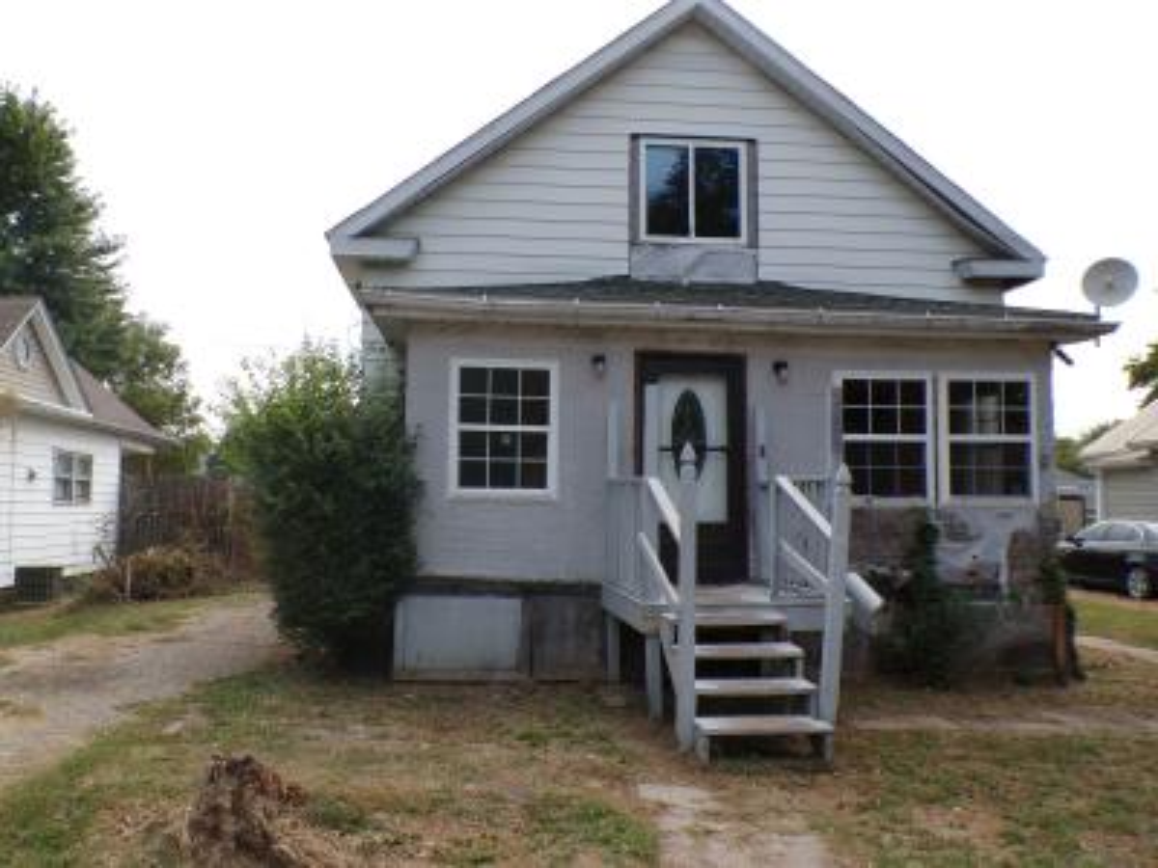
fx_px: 937
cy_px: 434
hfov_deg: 63.4
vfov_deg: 49.7
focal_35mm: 28
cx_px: 579
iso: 100
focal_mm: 5
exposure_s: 1/250
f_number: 4.6
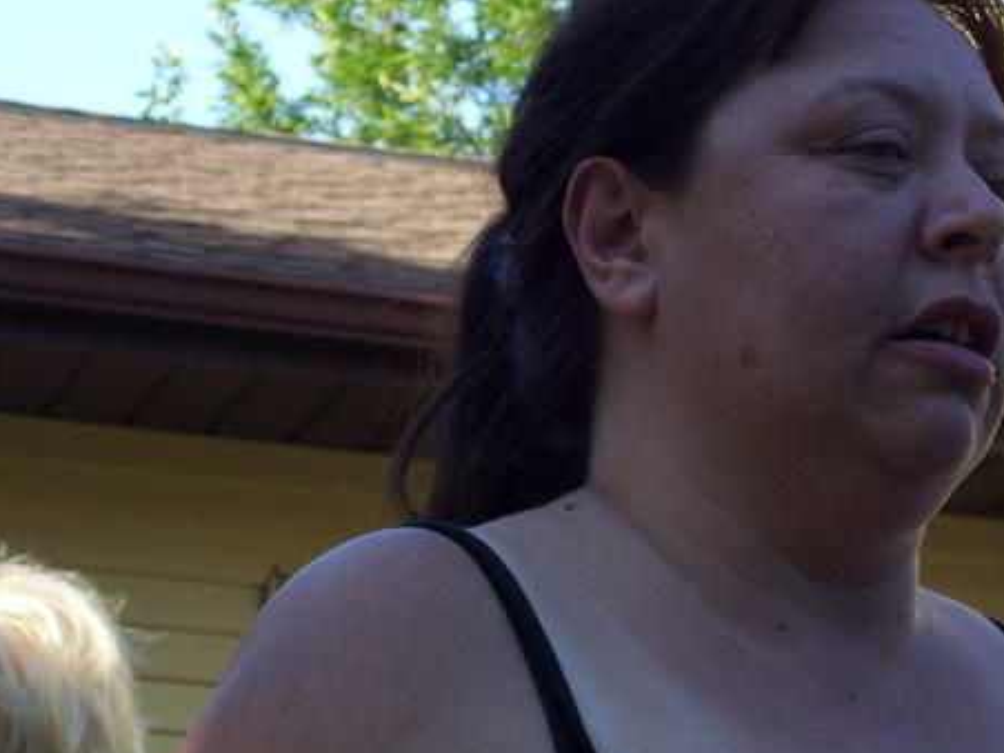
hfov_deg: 12.9
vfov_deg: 9.7
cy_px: 315
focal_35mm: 153
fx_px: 4438
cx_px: 631
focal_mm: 18
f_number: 4.6
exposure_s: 1/250
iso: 160
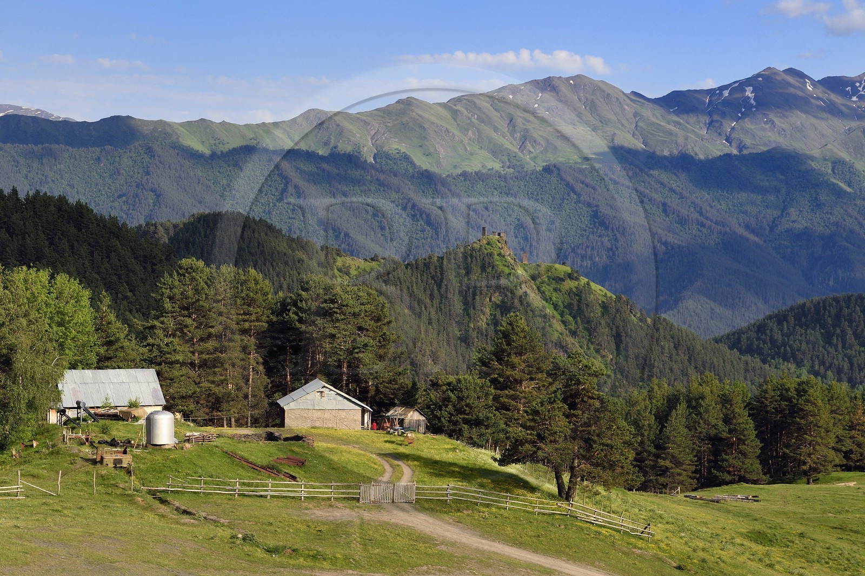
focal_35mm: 70
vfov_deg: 19.4
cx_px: 432
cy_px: 288
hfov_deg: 28.8
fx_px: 1681
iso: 800
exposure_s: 1/800
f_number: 11
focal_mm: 70
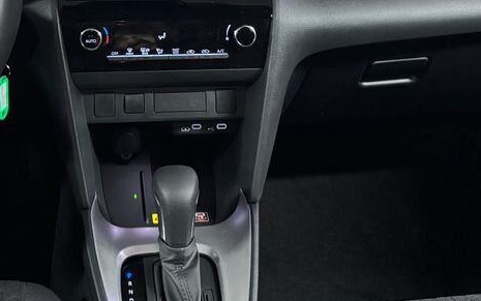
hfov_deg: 35.8
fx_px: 734
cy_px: -66
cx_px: 146
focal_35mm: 56
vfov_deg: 21.4
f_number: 1.78
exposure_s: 1/50
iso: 640
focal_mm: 6.76
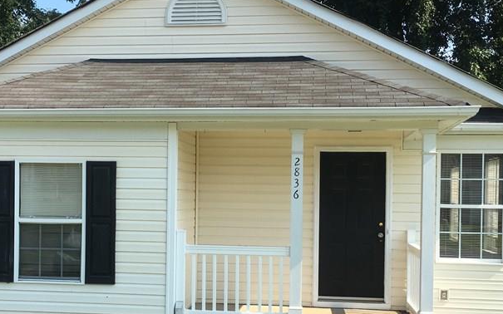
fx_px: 713
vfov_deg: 24.7
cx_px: 223
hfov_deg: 38.8
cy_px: 209
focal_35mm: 52
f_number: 2.2
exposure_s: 1/1183
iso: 25
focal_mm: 4.15
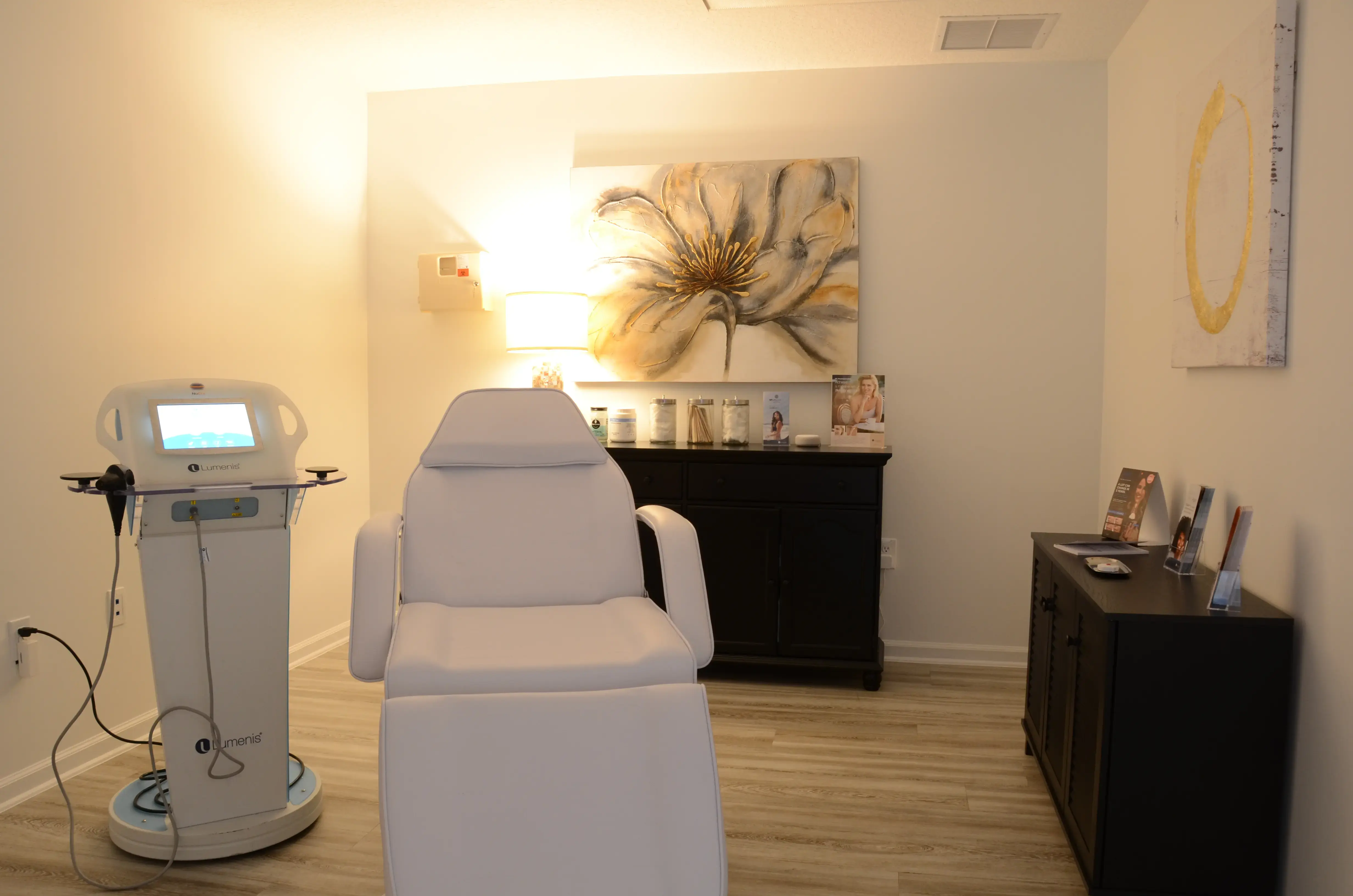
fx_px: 1013
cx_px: 676
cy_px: 448
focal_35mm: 27
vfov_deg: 47.7
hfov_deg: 67.5
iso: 400
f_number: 9
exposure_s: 1
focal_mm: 18
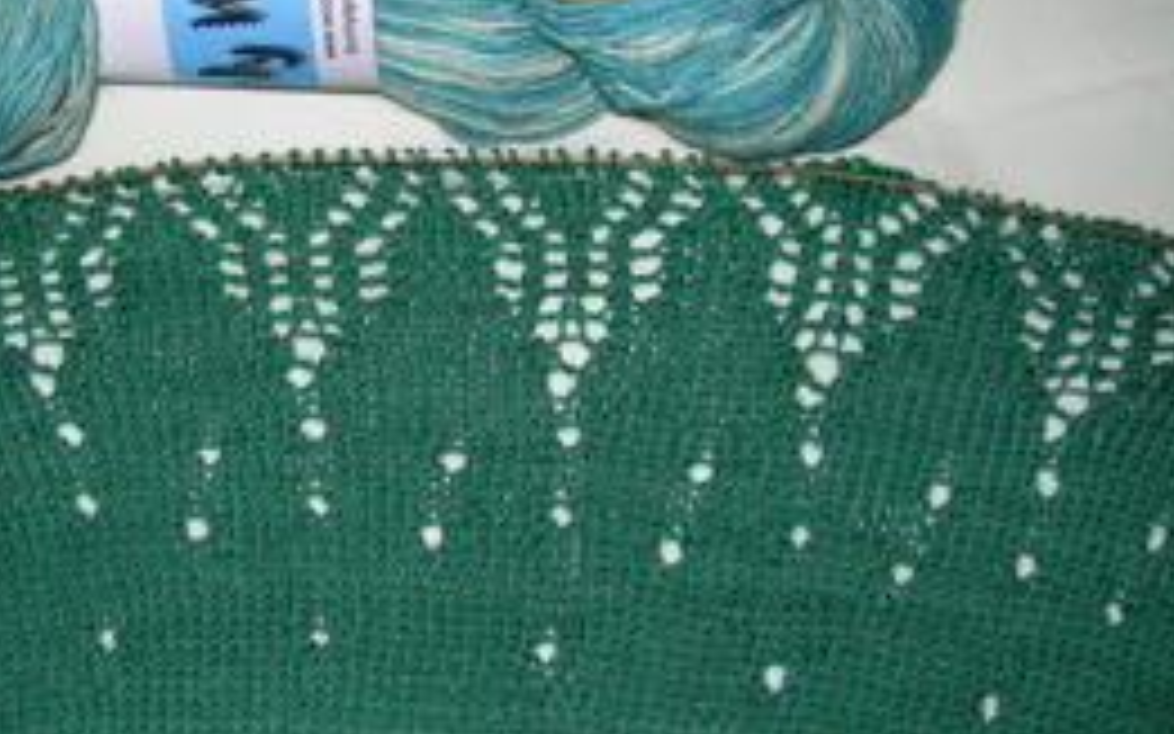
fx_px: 1727
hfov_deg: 37.2
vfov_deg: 24.0
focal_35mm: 54
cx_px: 409
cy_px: 324
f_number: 2.8
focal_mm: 7.8
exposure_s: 1/60.1
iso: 50
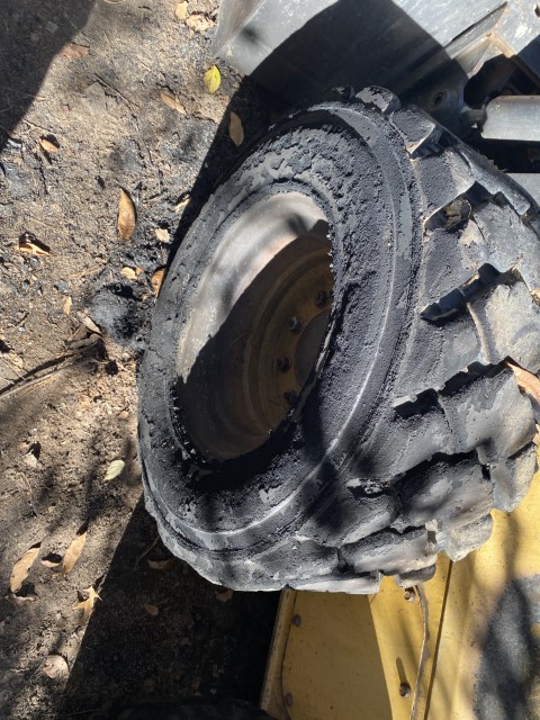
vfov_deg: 67.3
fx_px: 541
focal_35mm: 26
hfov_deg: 53.1
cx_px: 270
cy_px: 360
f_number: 1.8
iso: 32
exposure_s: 1/256
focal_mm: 4.25
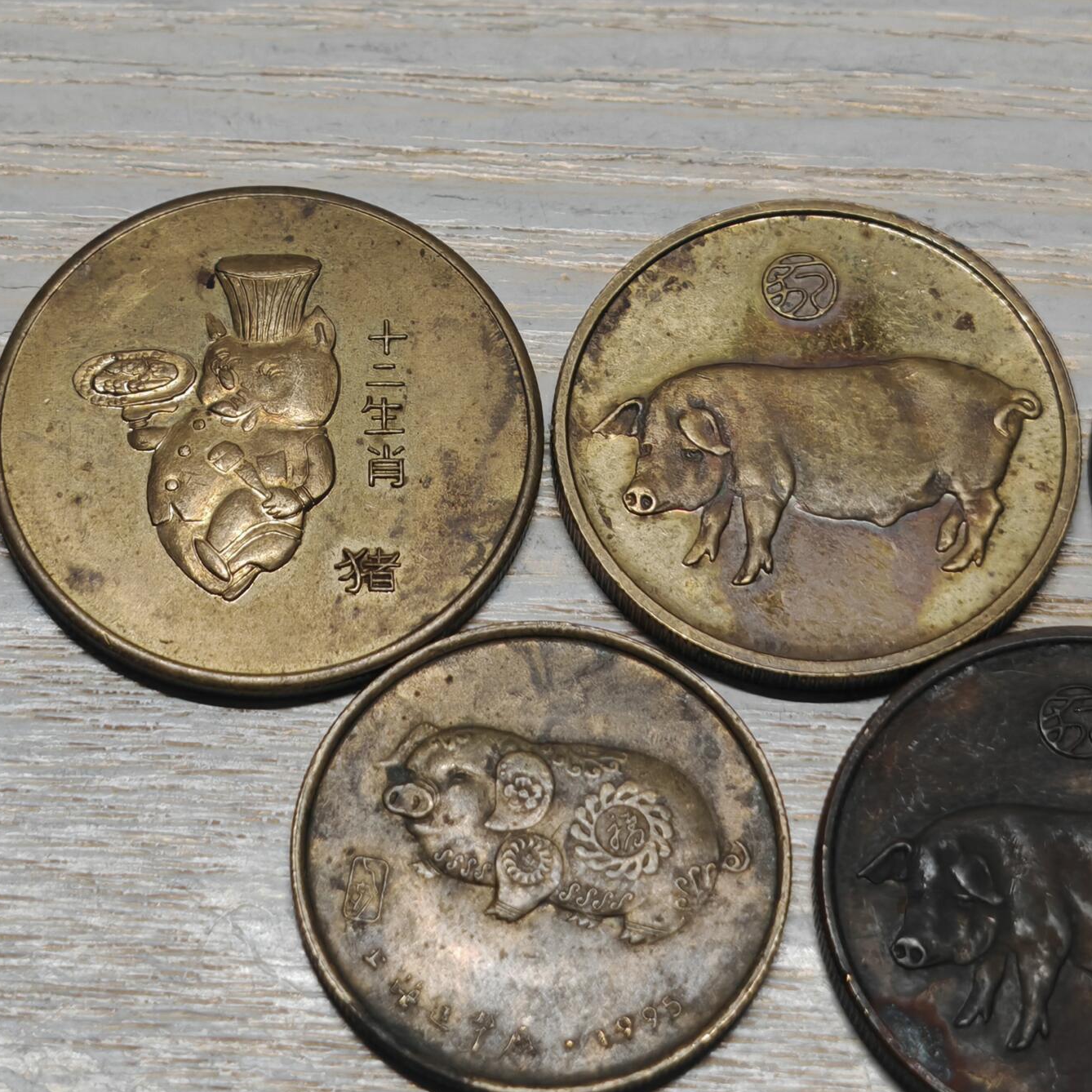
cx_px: 542
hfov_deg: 15.4
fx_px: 4033
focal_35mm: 113
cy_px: 537
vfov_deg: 15.4
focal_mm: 7.62
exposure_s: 1/100
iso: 50
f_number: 1.6
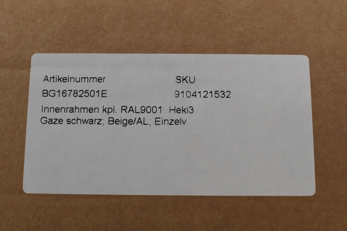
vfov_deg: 30.9
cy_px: 116
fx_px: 419
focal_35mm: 44
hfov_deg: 45.0
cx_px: 174
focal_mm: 29
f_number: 8
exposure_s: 1/60
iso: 250
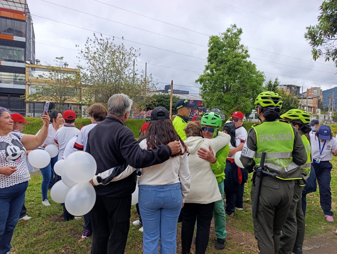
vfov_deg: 59.0
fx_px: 224
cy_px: 127
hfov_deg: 73.8
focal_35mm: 23
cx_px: 168
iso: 50
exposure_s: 1/372
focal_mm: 6.14
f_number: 1.6
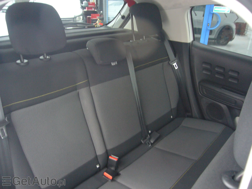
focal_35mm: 28
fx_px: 204
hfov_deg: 63.4
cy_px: 94
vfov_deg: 49.7
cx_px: 126
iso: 200
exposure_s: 1/8
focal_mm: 4.6
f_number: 2.8
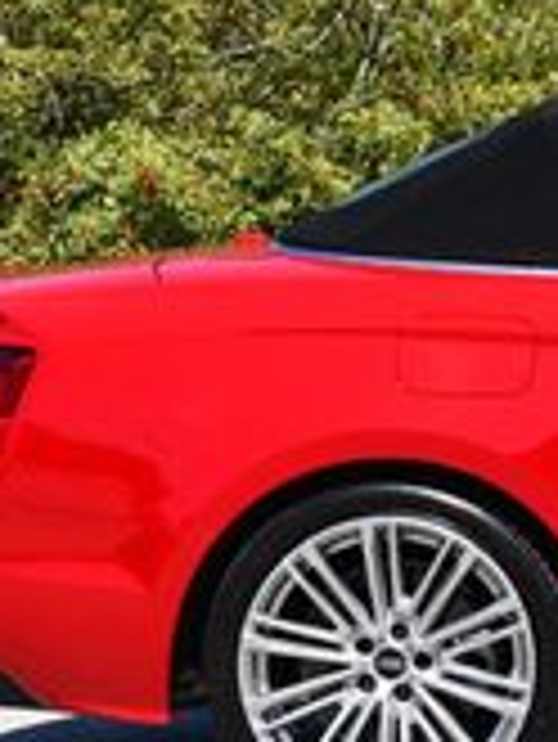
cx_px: 1152
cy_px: 49
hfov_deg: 6.9
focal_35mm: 209
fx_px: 4486
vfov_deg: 9.4
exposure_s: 1/250
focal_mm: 28
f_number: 8
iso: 100
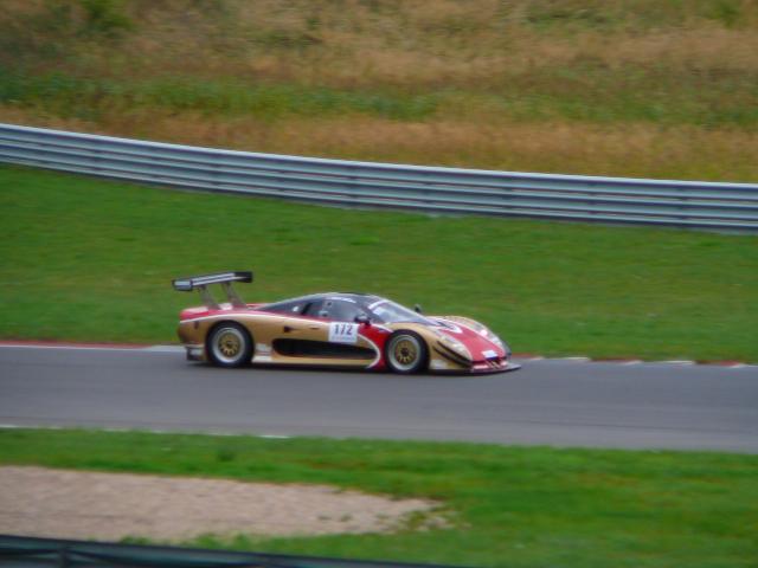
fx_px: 7182
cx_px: 379
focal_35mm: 328
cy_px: 284
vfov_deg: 4.5
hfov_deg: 6.0
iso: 80
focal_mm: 48.8
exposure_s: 1/200
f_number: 4.2
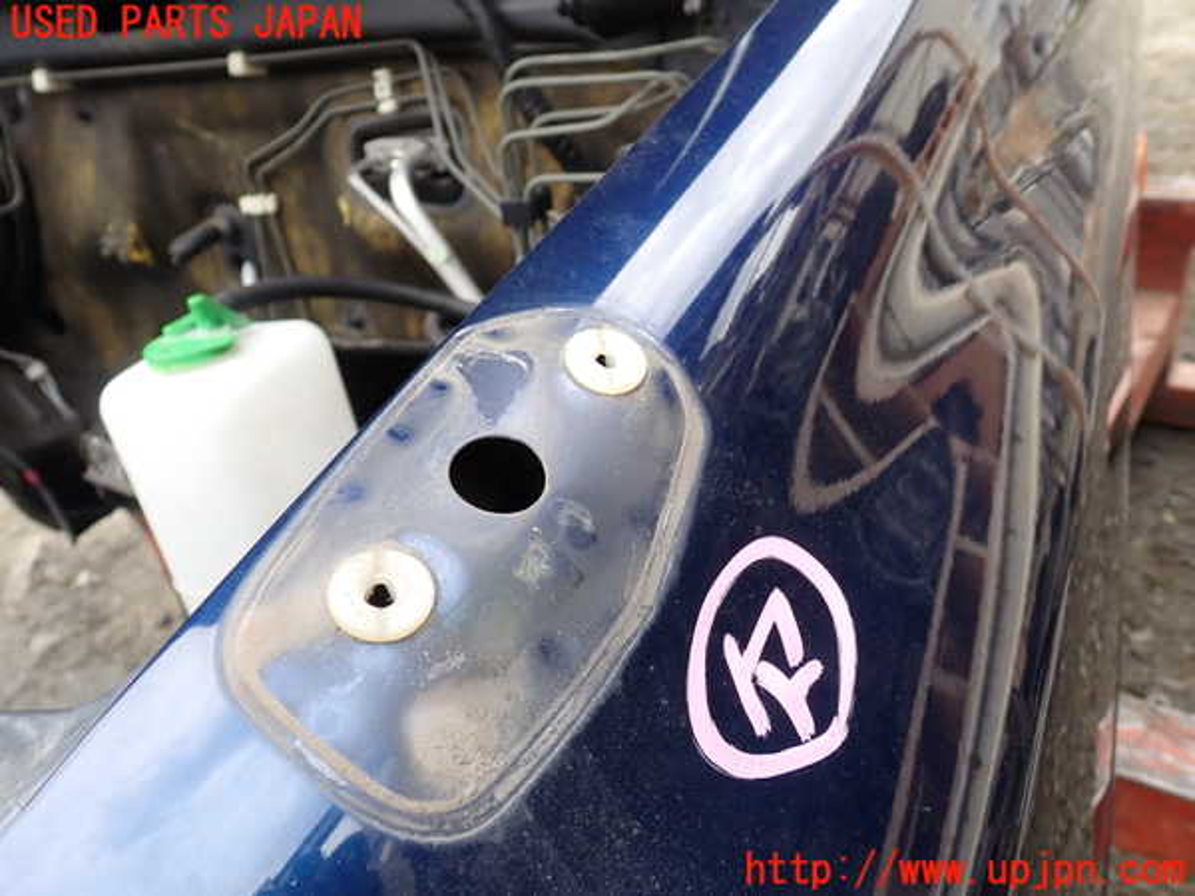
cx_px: 598
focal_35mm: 30
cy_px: 448
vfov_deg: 46.8
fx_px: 1036
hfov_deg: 60.0
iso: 100
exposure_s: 1/100
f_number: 3.2
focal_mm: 5.4
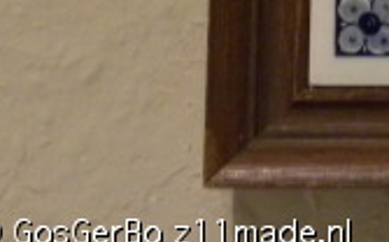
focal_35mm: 585
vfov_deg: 2.2
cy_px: -296
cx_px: 673
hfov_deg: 3.6
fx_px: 6196
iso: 400
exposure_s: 1/12.8
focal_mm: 25.7
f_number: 4.5
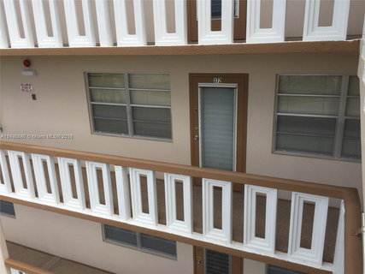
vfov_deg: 48.2
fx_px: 306
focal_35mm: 29
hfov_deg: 61.7
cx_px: 182
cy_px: 137
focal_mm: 4.15
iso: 32
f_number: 2.2
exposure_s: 1/1276
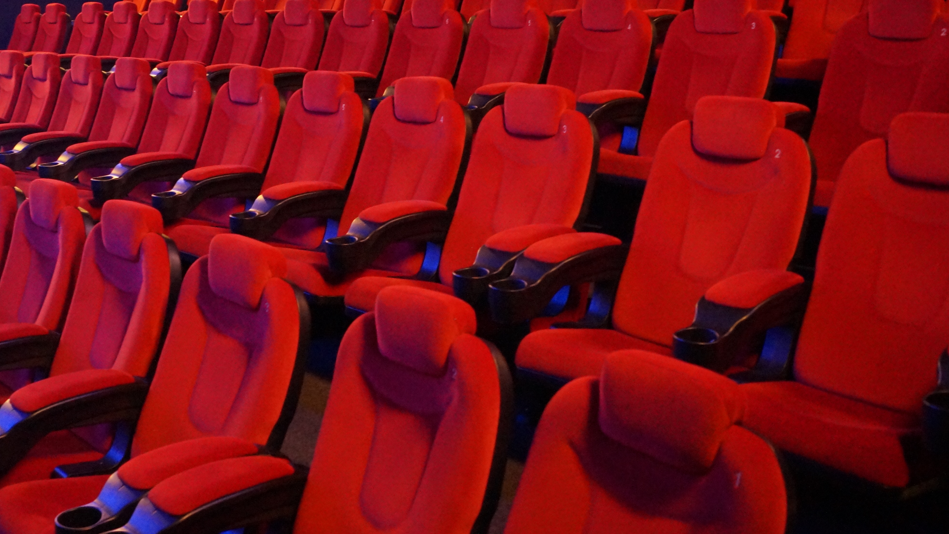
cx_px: 363
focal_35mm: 39
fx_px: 981
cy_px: 240
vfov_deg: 30.4
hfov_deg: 51.1
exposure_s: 1/15
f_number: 3.5
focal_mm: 18
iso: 3200
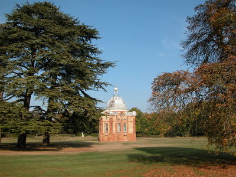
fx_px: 239
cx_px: 118
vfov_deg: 40.7
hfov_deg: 52.6
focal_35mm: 35
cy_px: 88
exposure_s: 1/354
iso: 100
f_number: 6.3
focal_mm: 8.9
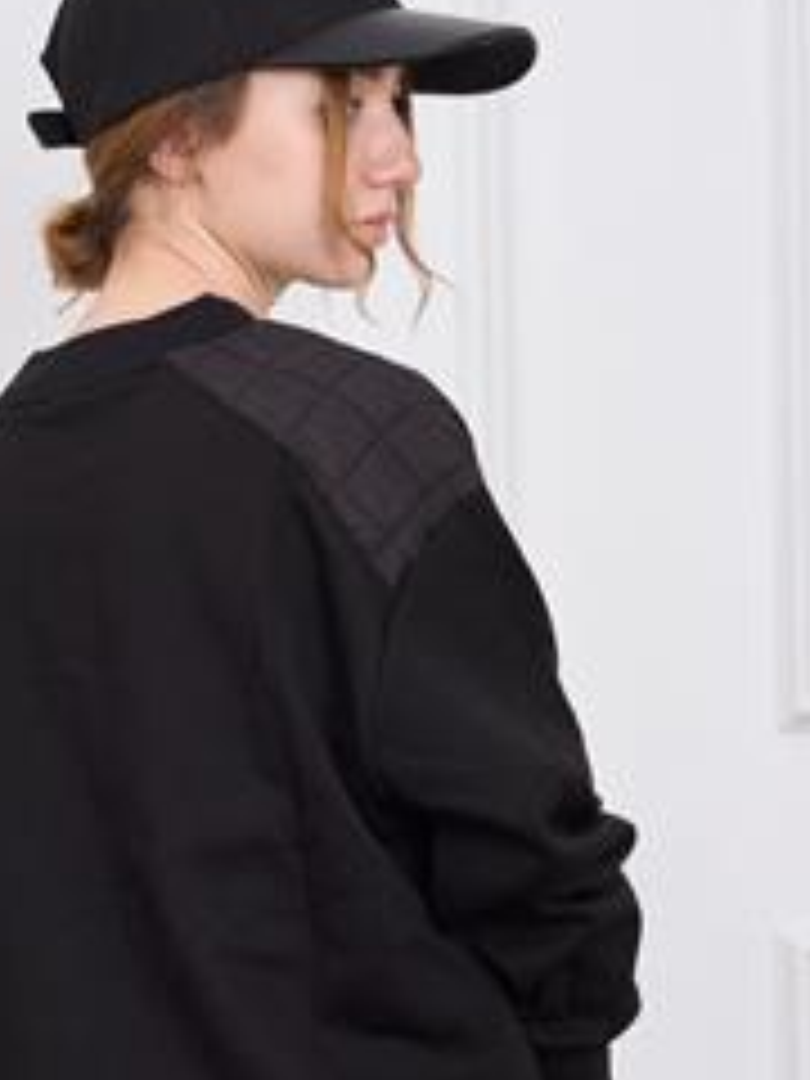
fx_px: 3806
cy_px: 873
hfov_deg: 12.1
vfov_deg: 16.0
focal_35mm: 122
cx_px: 220
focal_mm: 28
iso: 100
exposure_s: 1/100
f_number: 4
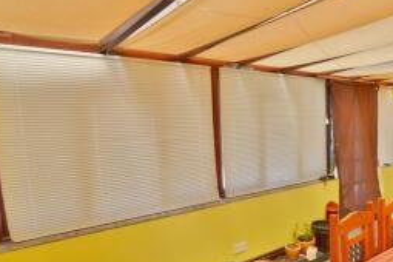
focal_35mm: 28
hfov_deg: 62.7
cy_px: 152
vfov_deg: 46.2
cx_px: 282
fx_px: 306
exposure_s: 1/125
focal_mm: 10
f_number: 5.6
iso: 140
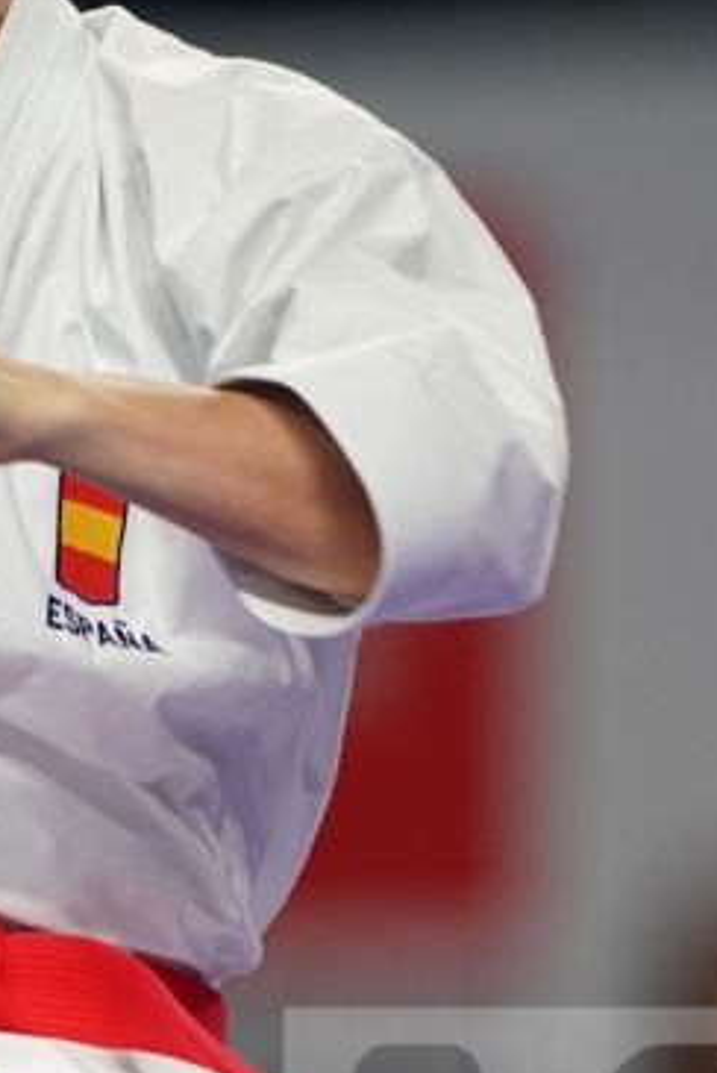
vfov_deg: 1.6
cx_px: -438
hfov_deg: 1.0
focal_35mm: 1314
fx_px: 39178
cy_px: 1276
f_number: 2.8
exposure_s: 1/500
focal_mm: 400
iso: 800
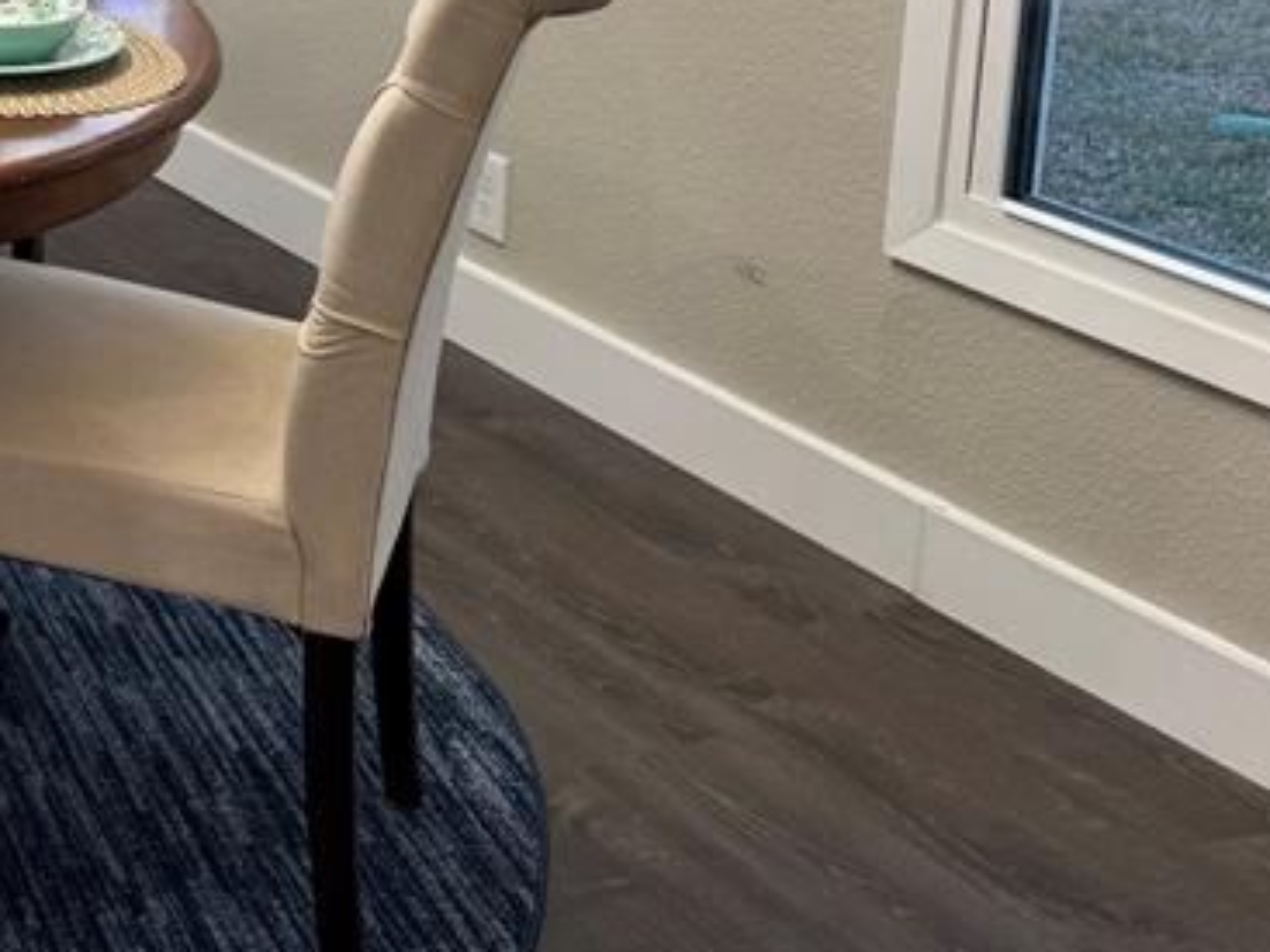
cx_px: -450
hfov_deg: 24.6
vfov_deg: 20.5
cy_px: -187
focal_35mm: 67
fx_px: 2457
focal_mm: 6.76
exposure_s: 1/60
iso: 125
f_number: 1.78
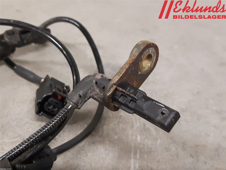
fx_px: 170
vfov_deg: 53.1
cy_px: 85
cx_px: 113
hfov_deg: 67.3
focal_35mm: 26
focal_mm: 3.93
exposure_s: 1/50
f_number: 1.7
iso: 250
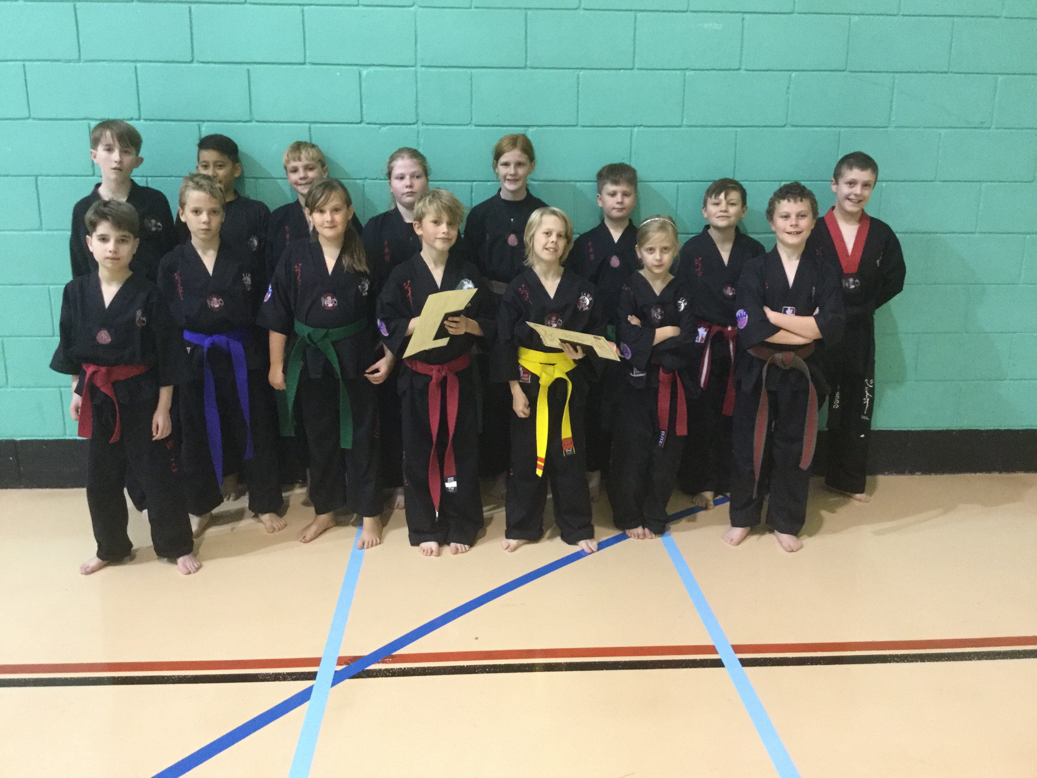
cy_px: 389
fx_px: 929
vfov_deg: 45.4
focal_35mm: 31
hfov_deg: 58.4
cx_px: 518
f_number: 2.4
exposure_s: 1/17
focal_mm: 3.3
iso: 200
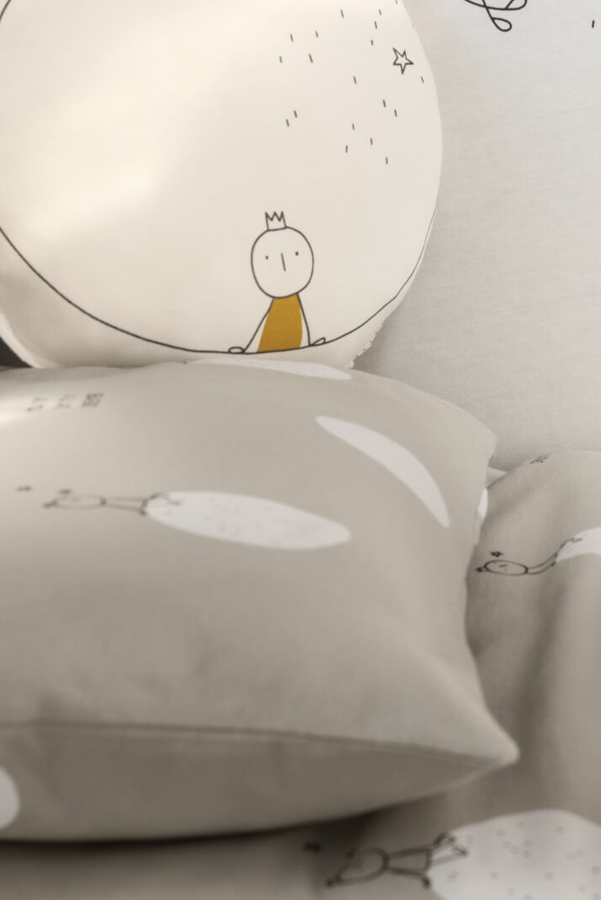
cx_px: 619
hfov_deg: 8.1
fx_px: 4204
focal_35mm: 168
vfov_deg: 12.2
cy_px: 298
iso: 250
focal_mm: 70
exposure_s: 1/30
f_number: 5.6
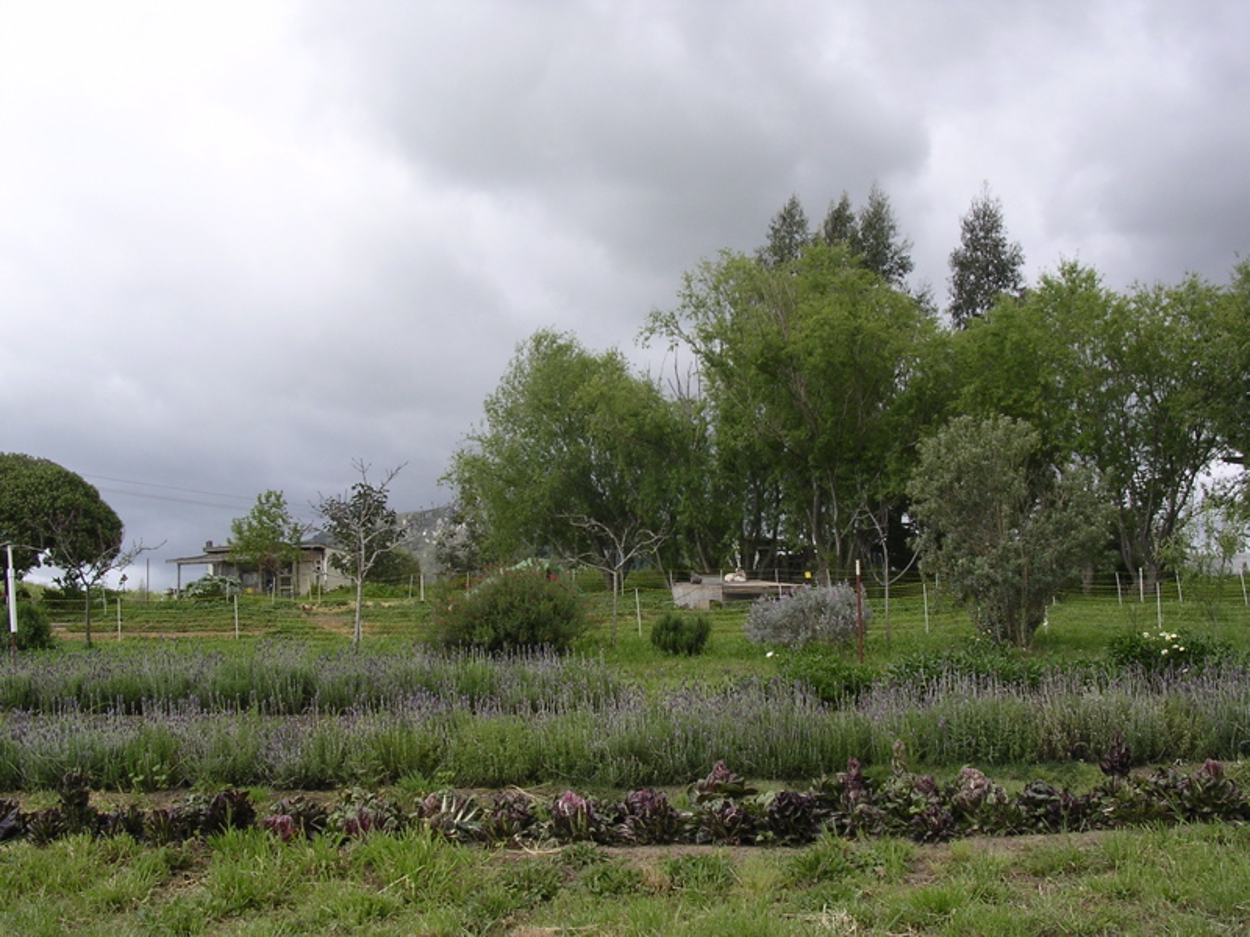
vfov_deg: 37.7
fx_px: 1372
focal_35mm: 38
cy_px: 468
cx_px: 625
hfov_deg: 49.0
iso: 100
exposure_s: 1/213
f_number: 5.6
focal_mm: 5.8
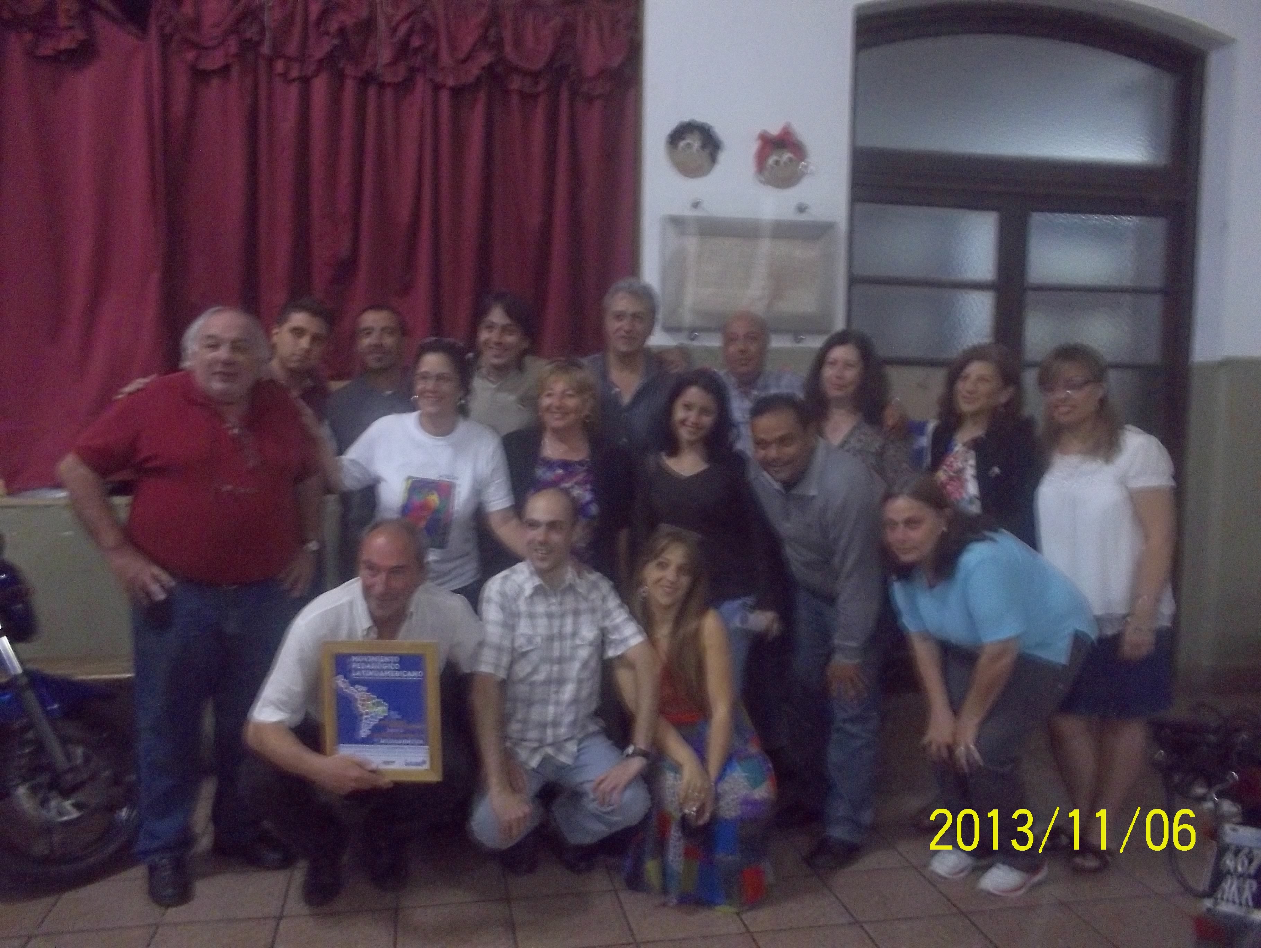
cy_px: 474
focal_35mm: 29
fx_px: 1057
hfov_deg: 61.6
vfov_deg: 48.3
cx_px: 630
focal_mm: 4.1
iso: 400
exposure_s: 1/8
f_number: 3.3
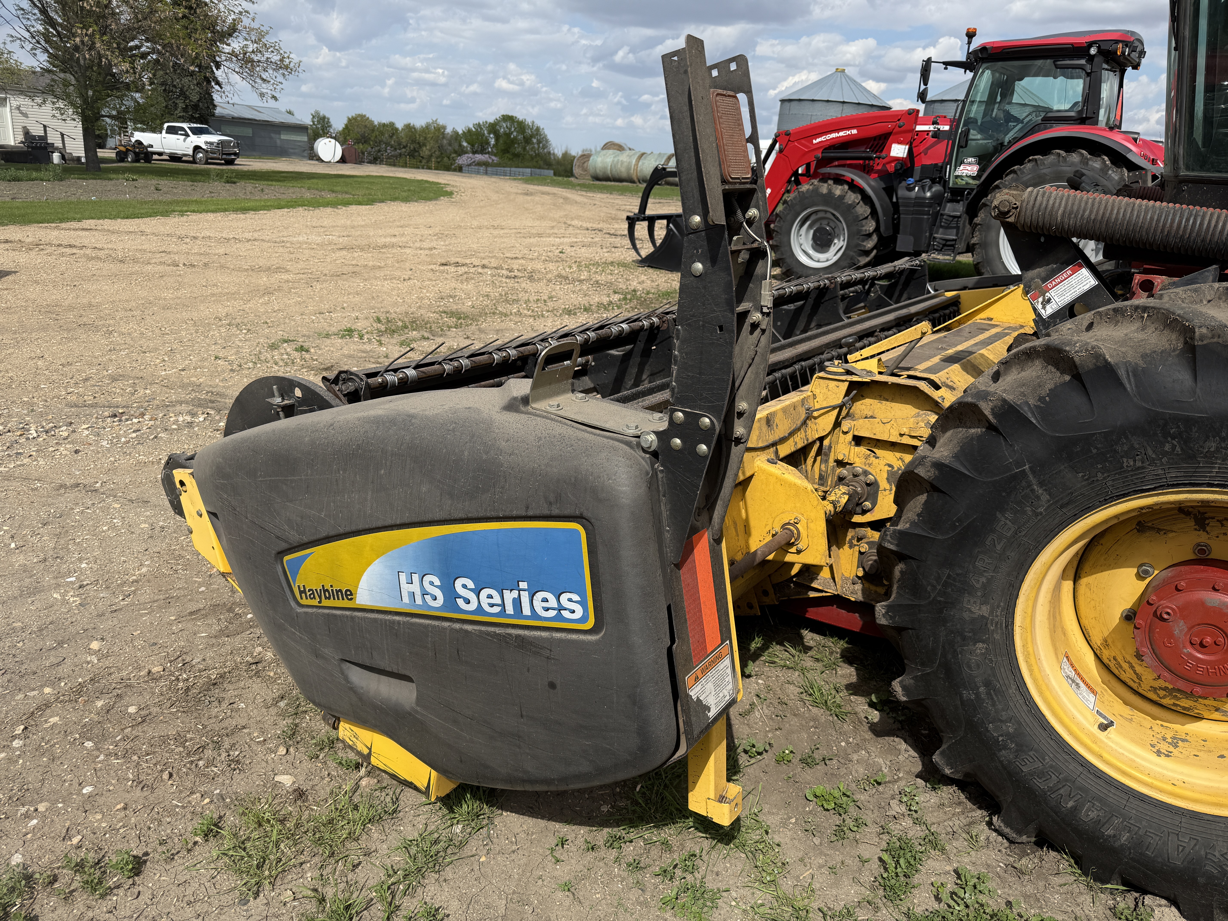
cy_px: 460
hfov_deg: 71.6
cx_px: 614
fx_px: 851
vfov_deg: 56.8
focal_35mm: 24
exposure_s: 1/4405
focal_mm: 6.76
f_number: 1.78
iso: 80
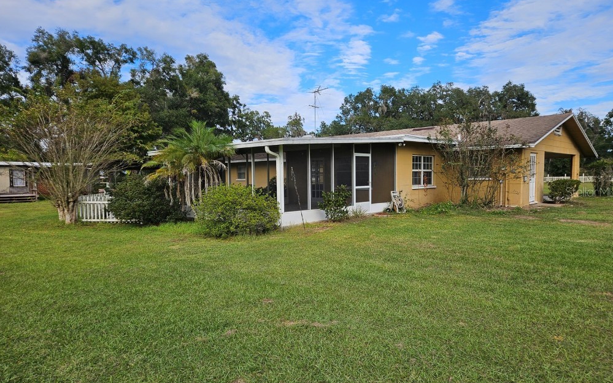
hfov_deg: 72.6
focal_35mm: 25
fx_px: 418
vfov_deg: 49.3
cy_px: 192
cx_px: 309
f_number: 1.8
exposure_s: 1/1252
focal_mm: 5.4
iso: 25
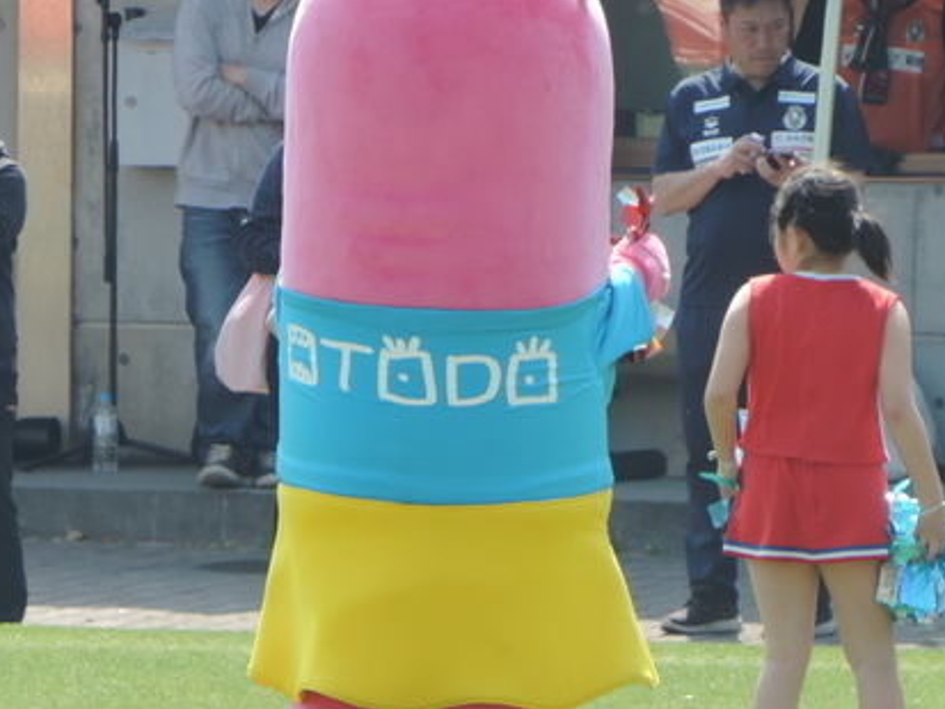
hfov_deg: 1.7
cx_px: 503
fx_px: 31731
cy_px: 375
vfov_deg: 1.3
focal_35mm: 1162
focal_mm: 107
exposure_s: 1/250
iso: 125
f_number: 4.9
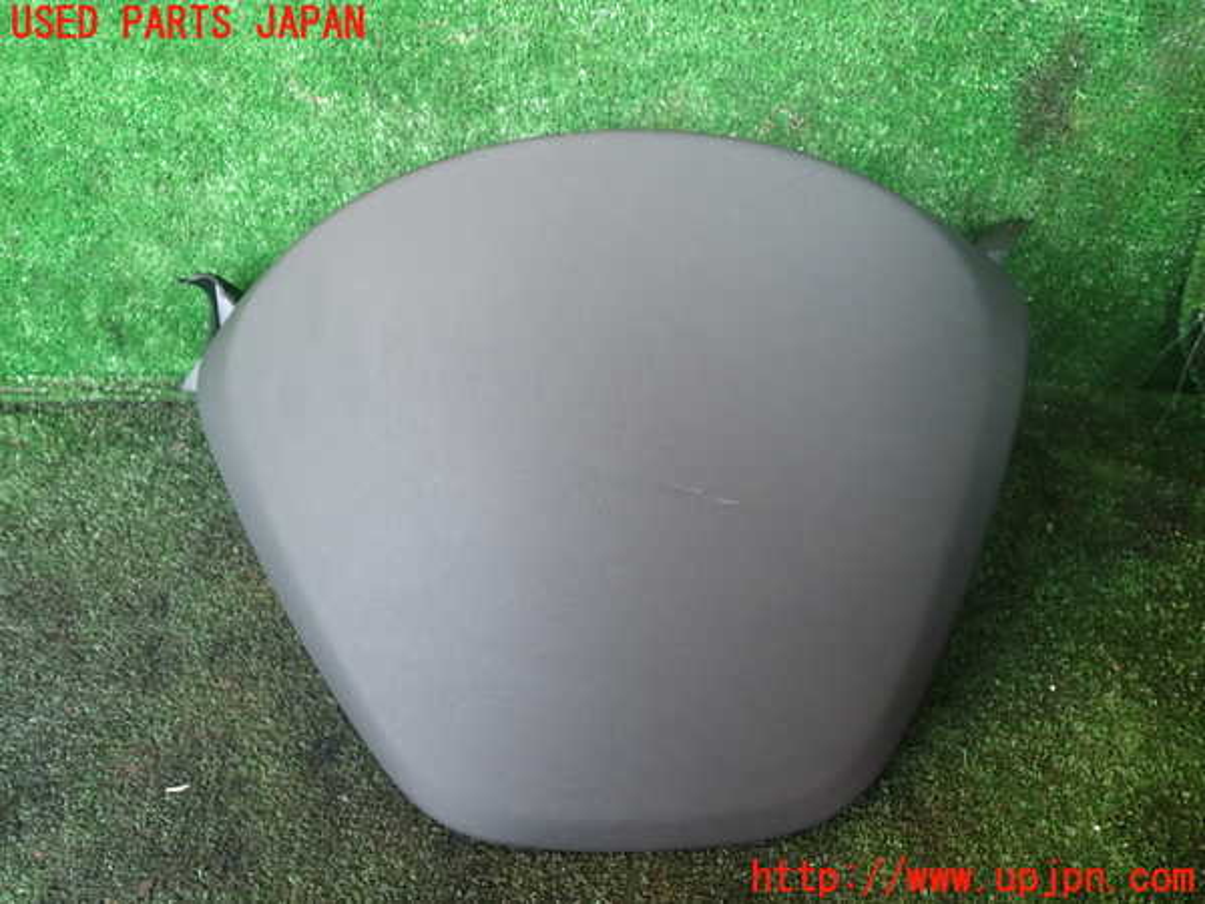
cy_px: 452
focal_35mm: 30
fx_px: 1044
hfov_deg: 60.0
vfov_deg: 46.8
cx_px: 602
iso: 200
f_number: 2.3
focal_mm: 5.4
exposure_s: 1/50
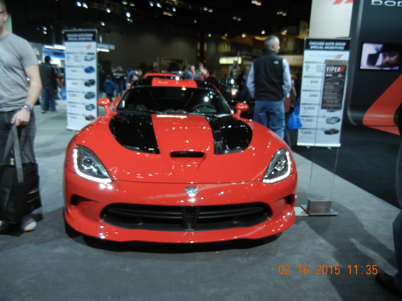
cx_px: 201
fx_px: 348
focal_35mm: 30
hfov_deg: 60.0
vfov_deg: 46.8
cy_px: 150
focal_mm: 5.4
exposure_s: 1/54.7
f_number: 3.5
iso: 217
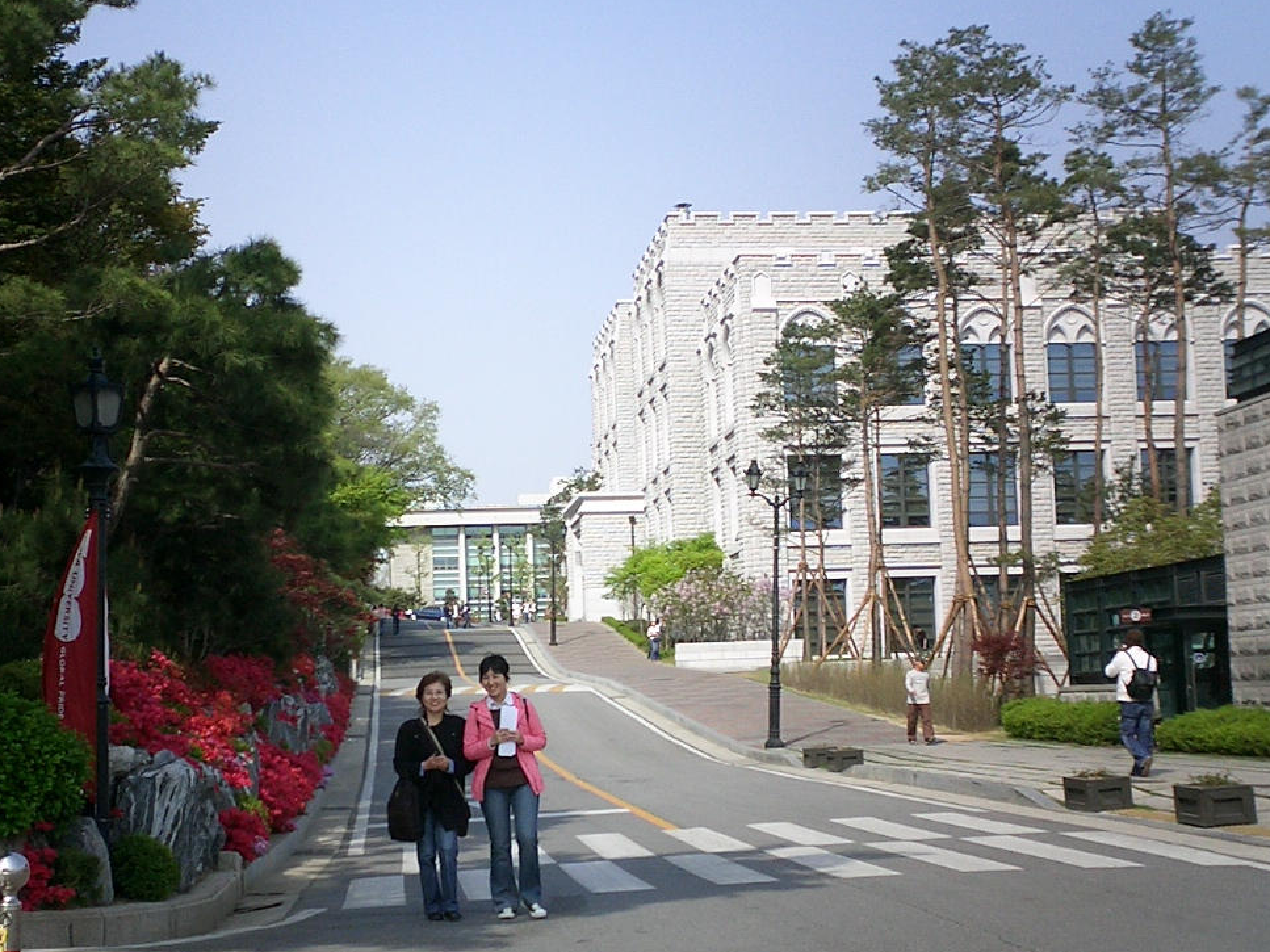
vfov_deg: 29.5
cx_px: 507
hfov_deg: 38.8
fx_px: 1798
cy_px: 615
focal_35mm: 49
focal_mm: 5.6
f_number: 3.5
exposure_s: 1/1000
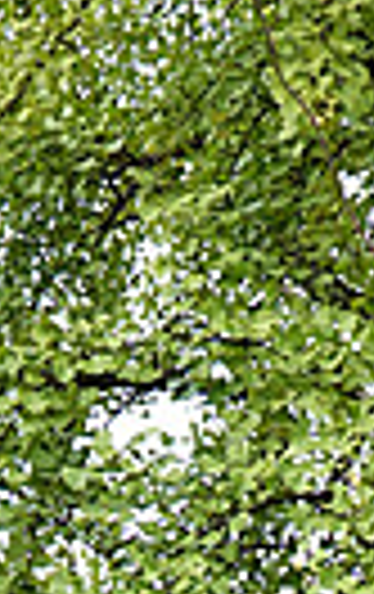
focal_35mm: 265
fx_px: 4303
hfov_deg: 5.0
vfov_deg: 7.1
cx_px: 115
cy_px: 1728
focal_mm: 15.9
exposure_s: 1/160
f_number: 4
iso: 125
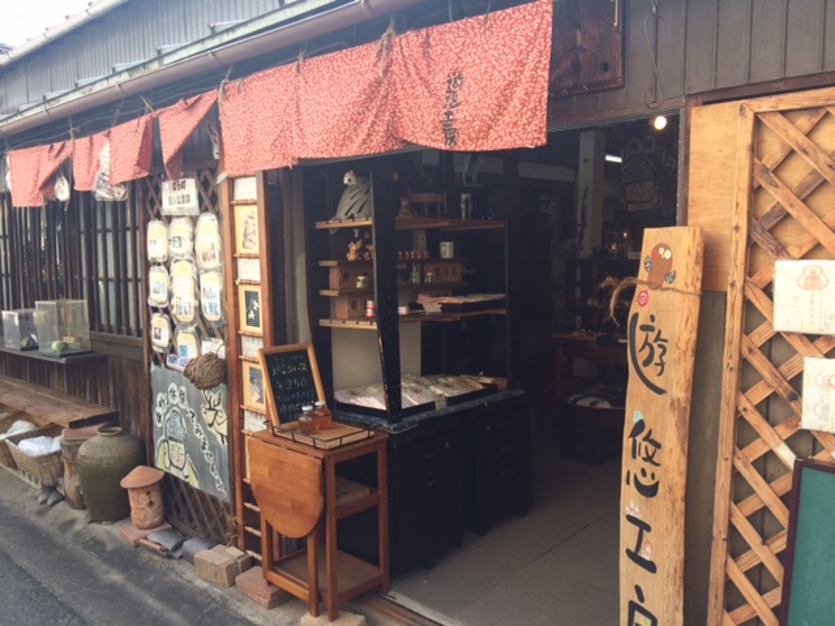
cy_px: 313
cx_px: 418
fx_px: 700
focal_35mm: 29
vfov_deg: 48.2
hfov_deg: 61.7
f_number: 2.2
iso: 32
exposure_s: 1/366
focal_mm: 4.15
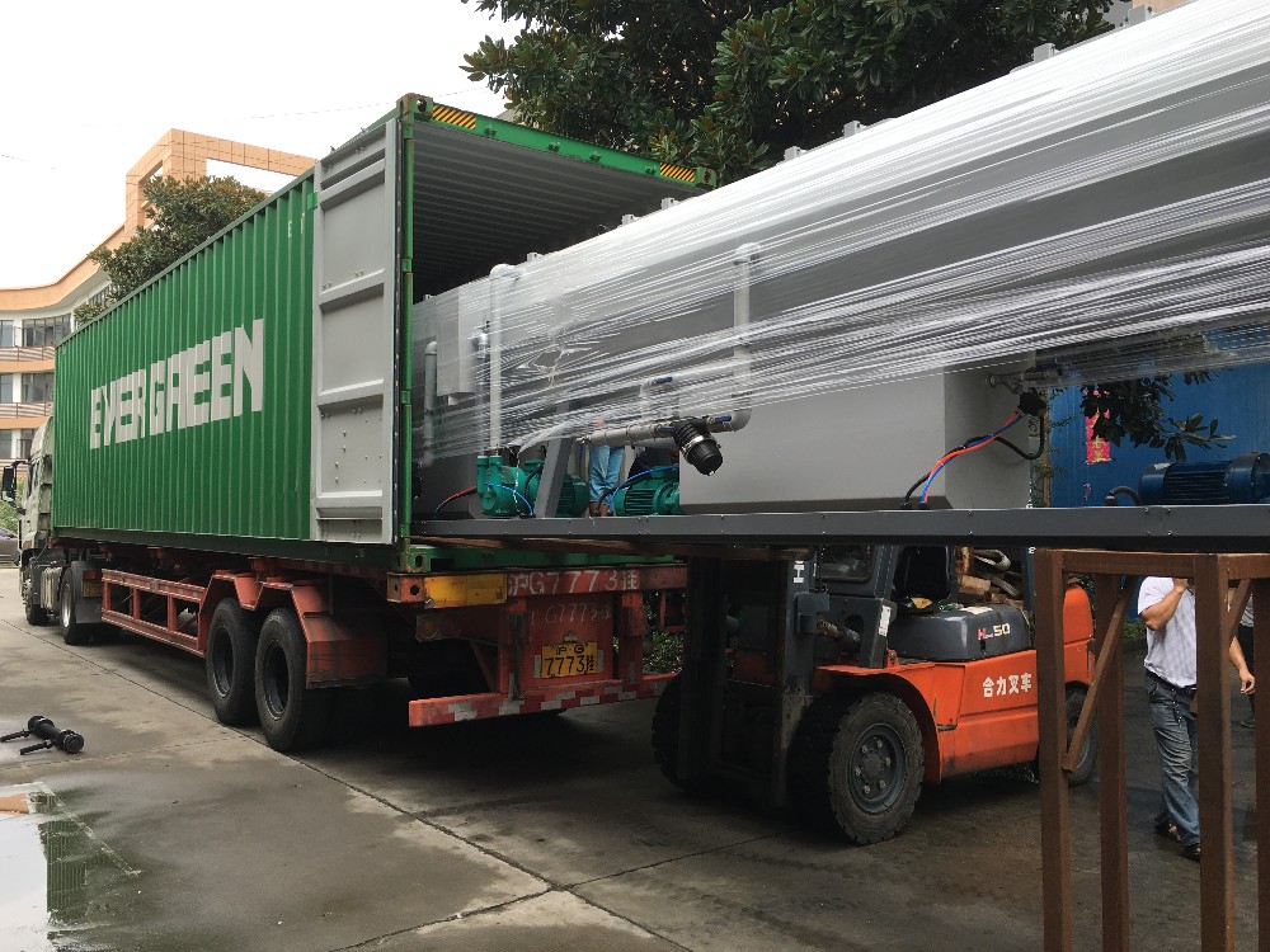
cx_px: 635
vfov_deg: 48.2
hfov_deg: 61.7
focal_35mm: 29
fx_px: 1064
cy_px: 476
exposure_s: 1/247
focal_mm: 4.15
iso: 25
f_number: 2.2
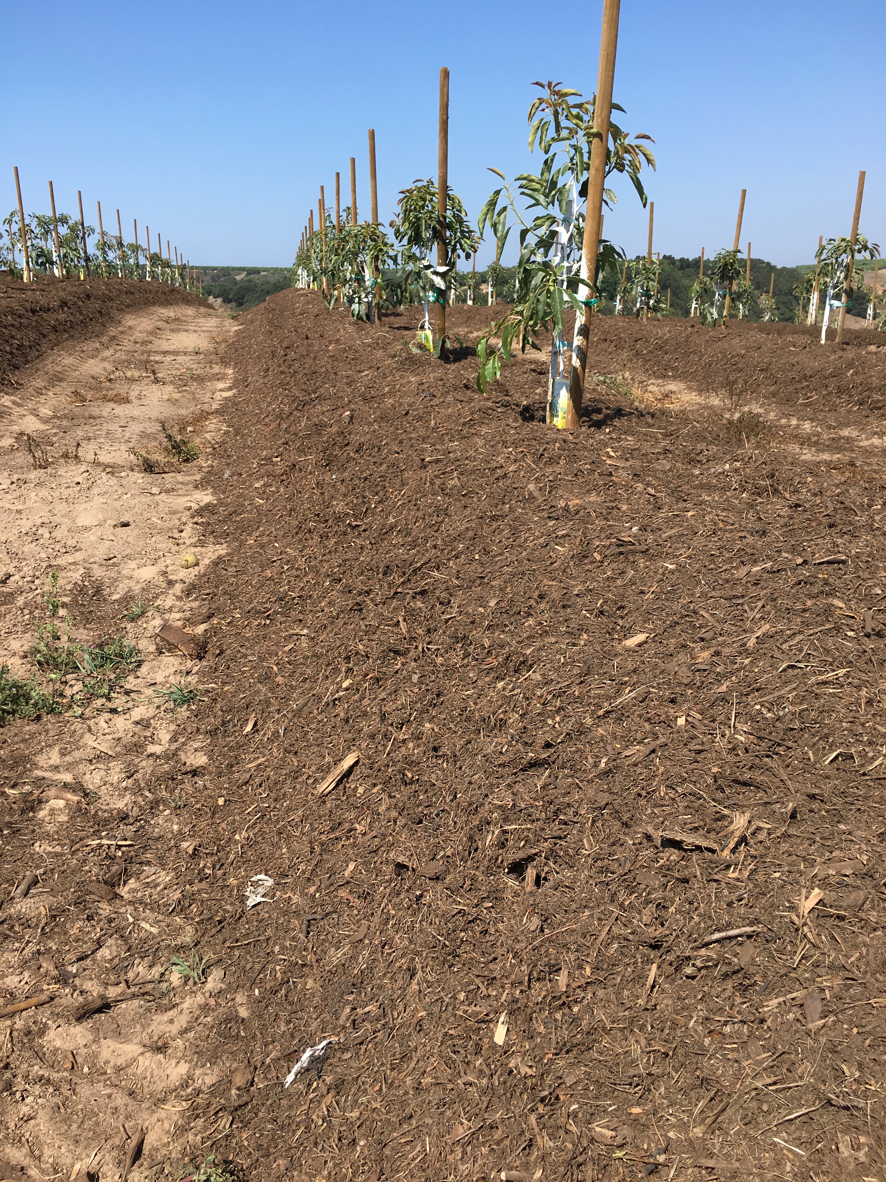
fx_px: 990
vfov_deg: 61.7
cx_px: 443
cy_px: 591
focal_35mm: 29
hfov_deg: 48.2
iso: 25
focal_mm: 4.15
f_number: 2.2
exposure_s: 1/1261
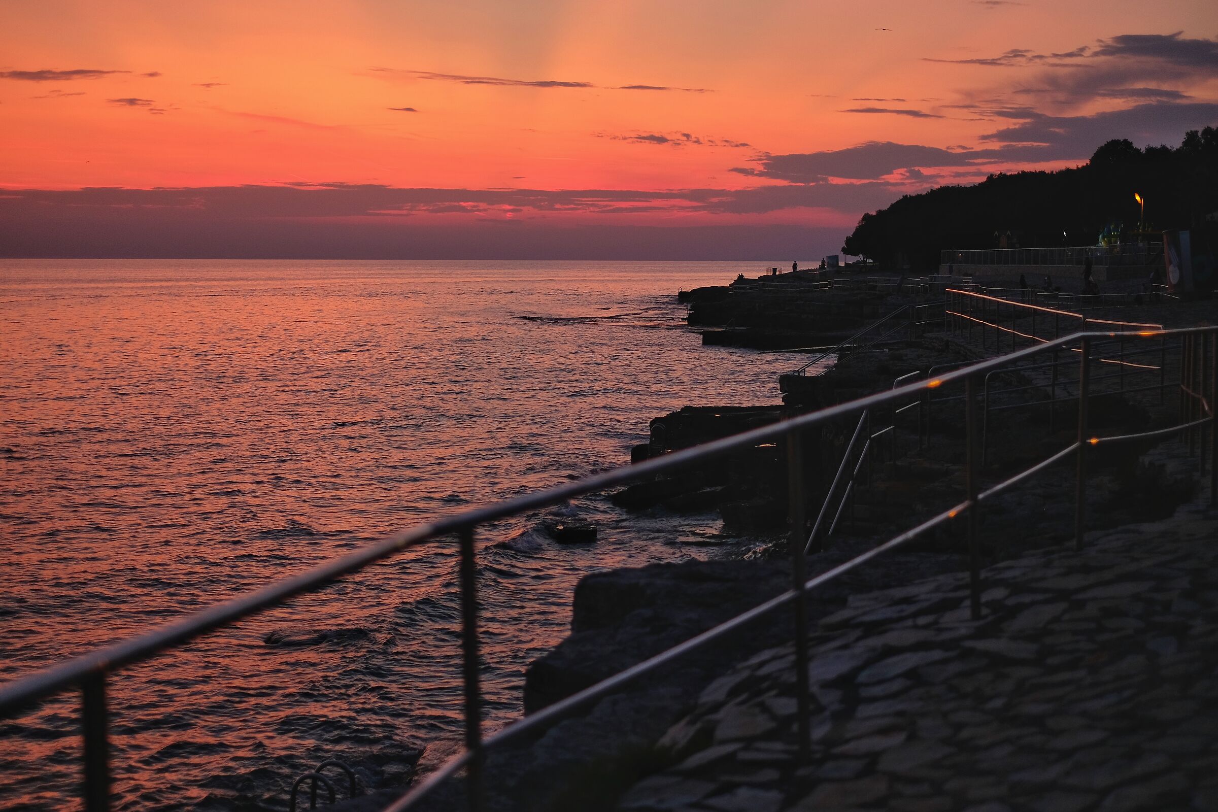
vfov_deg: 25.5
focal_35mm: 53
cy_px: 406
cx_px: 609
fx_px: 1793
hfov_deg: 37.5
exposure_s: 1/300
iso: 400
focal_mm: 35
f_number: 1.4
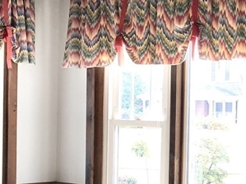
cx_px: 239
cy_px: 172
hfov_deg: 19.9
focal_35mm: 96
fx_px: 682
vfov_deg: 15.2
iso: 20
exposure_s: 1/40
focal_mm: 3.99
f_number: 1.8
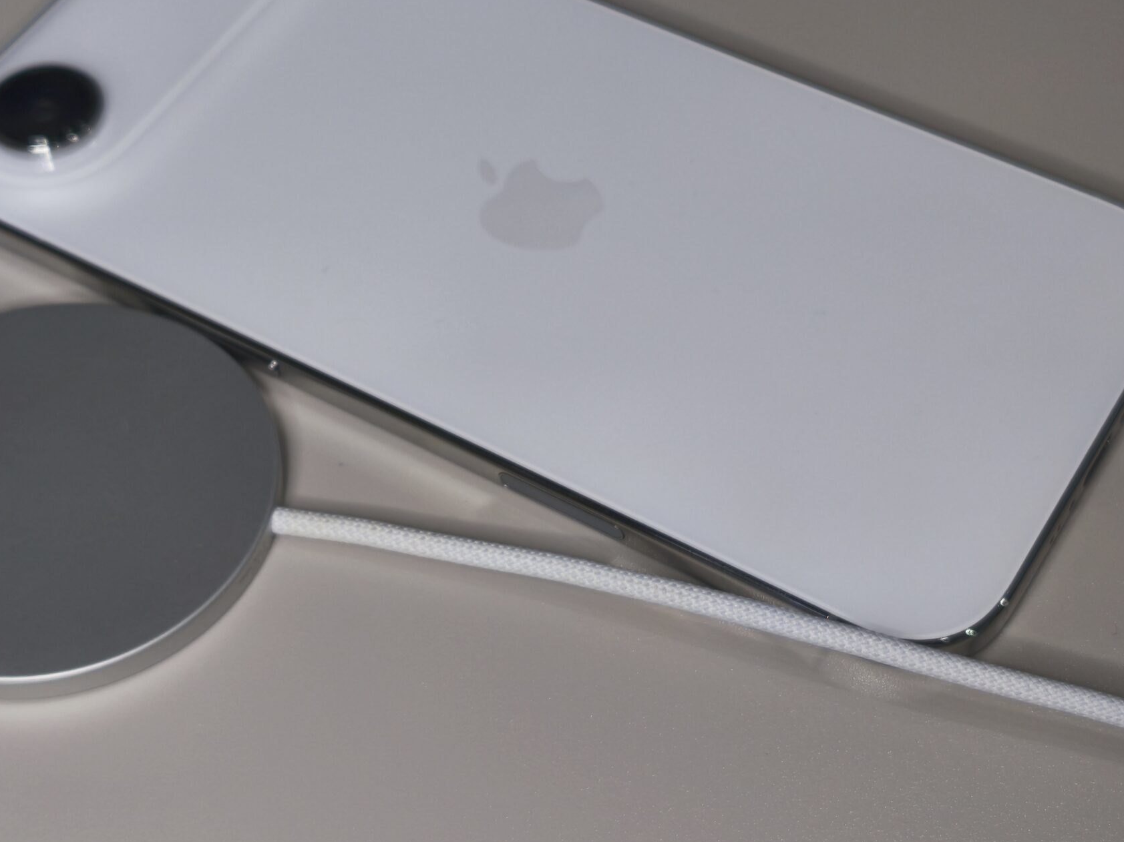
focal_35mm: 73
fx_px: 2370
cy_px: 360
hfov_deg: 26.7
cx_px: 551
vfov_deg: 20.2
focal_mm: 6.57
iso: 50
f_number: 1.6
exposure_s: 1/119
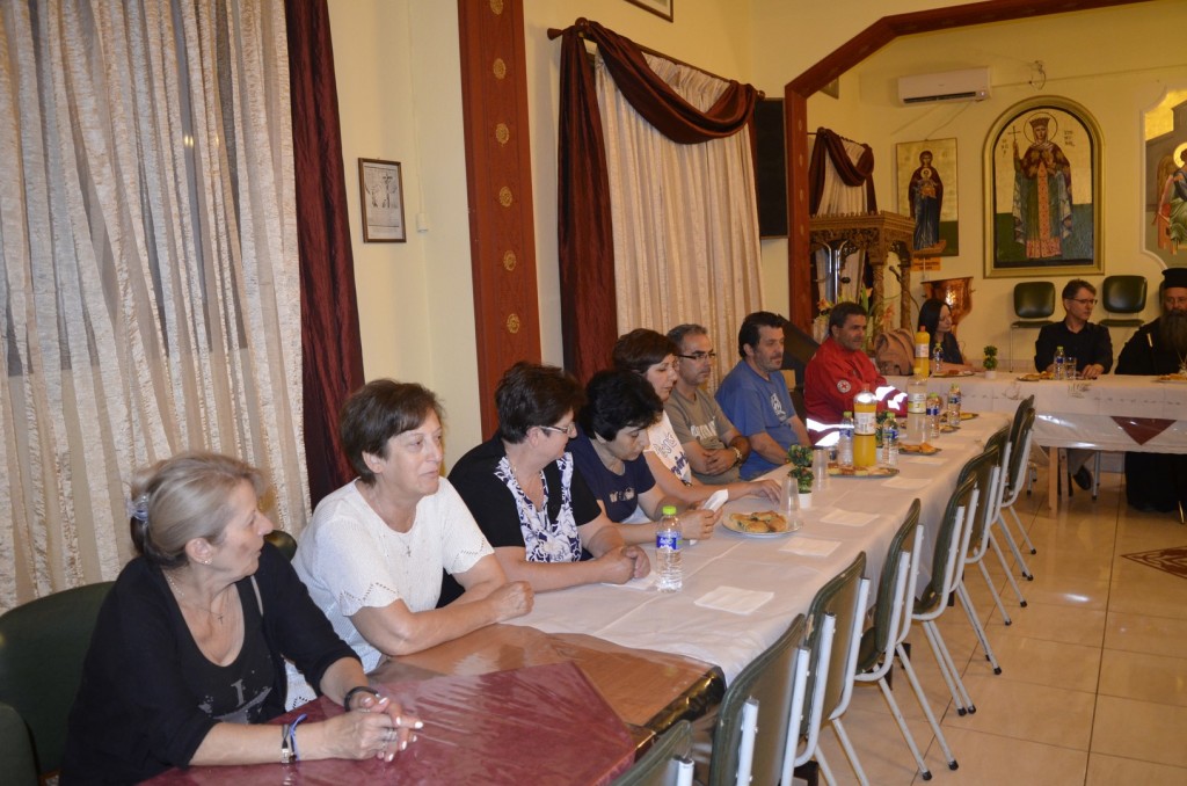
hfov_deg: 67.5
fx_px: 888
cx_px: 594
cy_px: 393
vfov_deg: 47.7
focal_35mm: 27
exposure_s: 1/60
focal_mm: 18
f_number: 3.5
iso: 1800
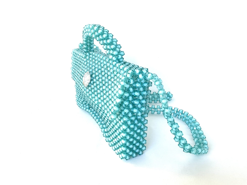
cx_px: 124
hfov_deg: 61.7
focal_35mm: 29
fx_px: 207
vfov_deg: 48.2
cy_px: 92
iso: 32
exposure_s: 1/122
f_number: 1.8
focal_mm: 3
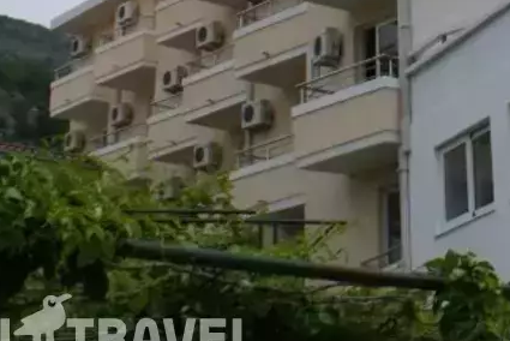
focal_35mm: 95
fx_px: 1347
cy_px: -158
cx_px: 650
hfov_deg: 19.8
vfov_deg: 13.6
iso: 100
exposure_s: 1/320
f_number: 10
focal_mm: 20
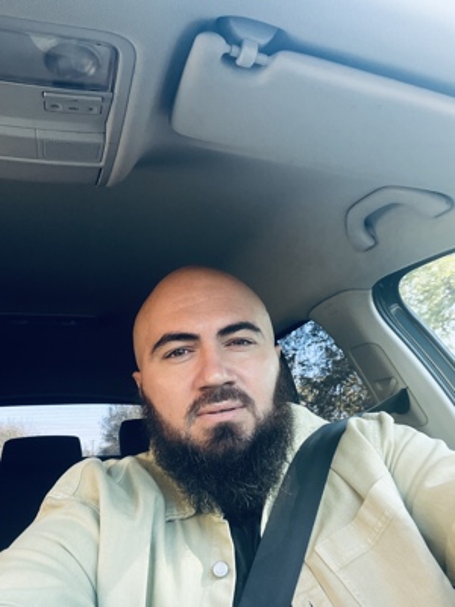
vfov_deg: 60.0
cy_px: 304
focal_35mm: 30
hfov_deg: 46.8
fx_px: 526
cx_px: 228
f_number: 2.2
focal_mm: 2.71
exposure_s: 1/103
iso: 100
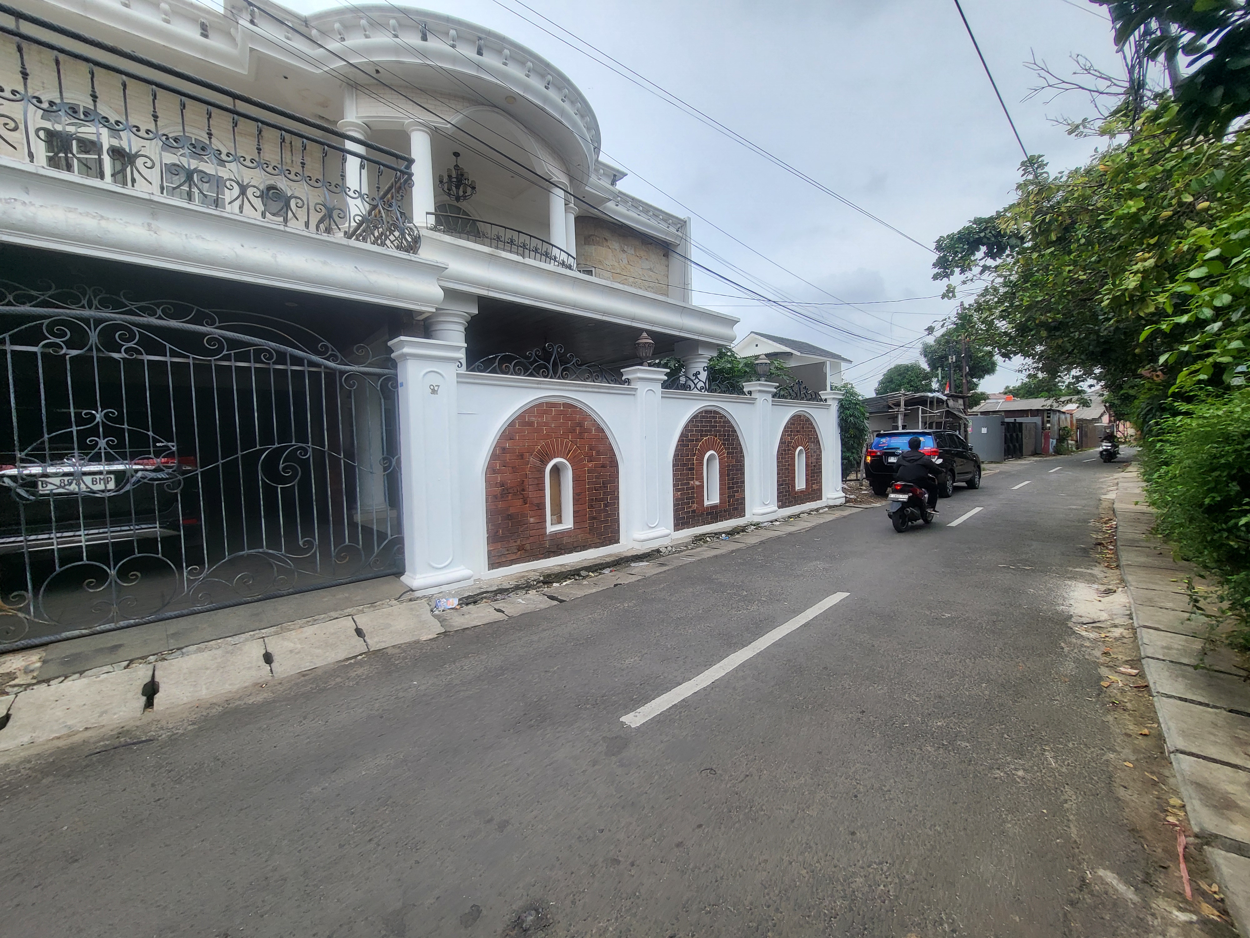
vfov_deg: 89.9
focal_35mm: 13
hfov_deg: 106.2
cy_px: 469
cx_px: 625
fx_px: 469
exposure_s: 1/565
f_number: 2.2
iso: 32
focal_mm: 1.74
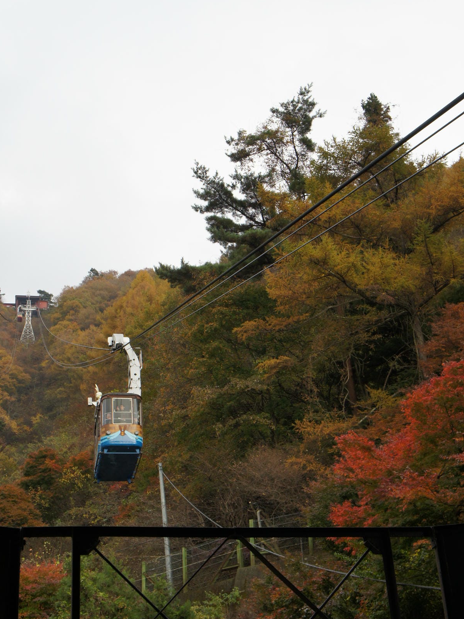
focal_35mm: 50
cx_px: 232
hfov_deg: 29.1
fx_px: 893
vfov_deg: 38.2
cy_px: 334
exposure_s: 1/125
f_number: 6.3
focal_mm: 31
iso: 200
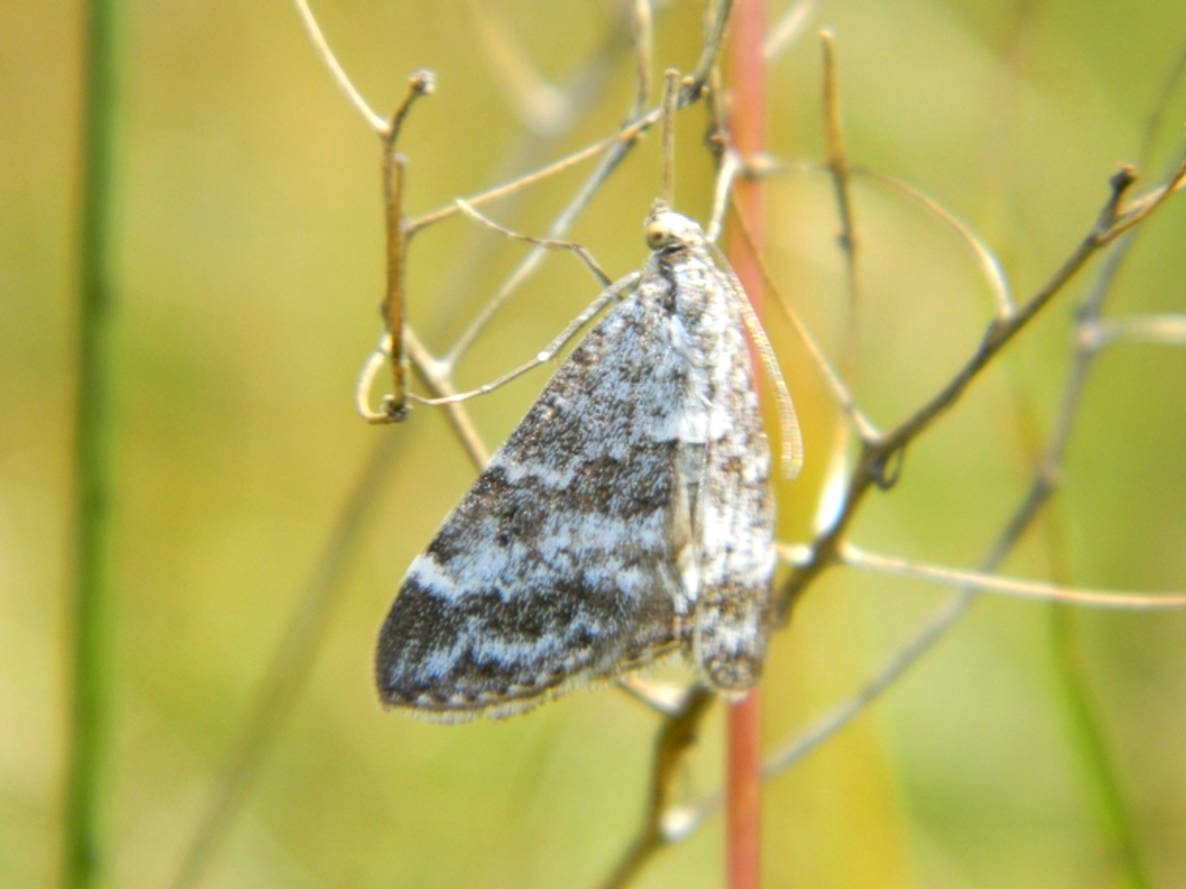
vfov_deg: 9.9
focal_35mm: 150
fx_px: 5139
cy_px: 444
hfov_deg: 13.2
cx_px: 593
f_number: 13.9
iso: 80
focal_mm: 27
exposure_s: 1/40
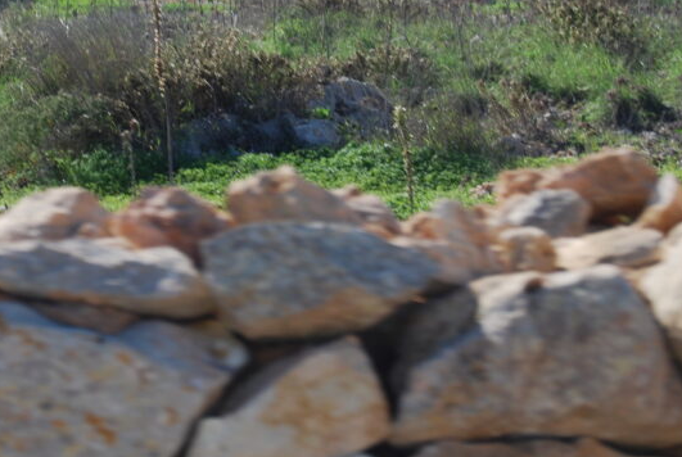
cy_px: 87
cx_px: 181
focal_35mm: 159
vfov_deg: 8.6
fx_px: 3016
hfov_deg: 12.9
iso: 100
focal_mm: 55
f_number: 8
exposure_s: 1/250
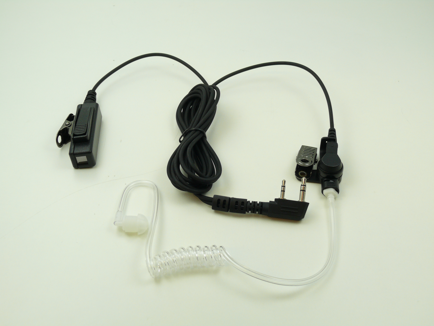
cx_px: 217
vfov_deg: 27.5
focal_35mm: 53
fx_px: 664
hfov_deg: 36.2
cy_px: 163
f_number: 5
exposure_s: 1/25
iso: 100
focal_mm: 11.2
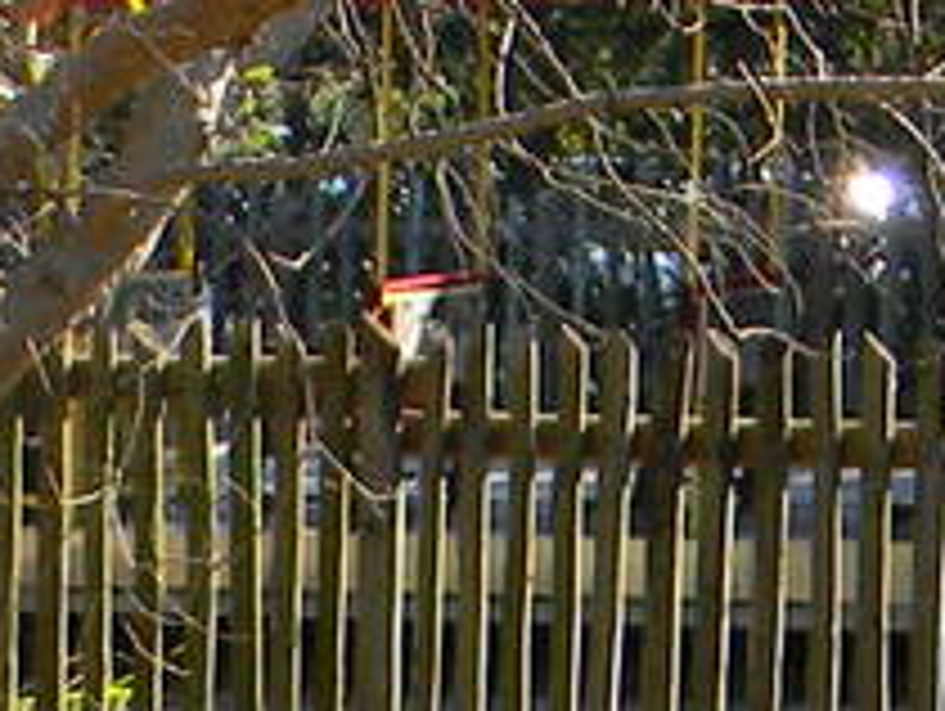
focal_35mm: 213
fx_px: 5821
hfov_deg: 8.7
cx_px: -986
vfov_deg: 6.9
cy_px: 900
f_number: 3.5
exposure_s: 1/147
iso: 80
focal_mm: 5
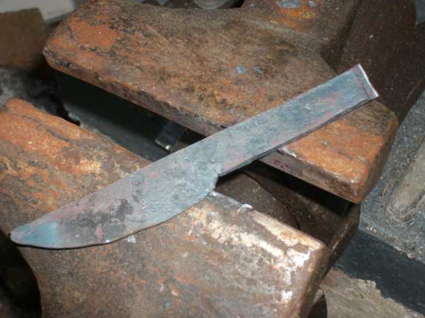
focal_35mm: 98
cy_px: 159
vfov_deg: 15.1
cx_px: 217
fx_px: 1203
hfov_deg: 20.0
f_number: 5.2
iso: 150
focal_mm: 17.1
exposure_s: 1/125
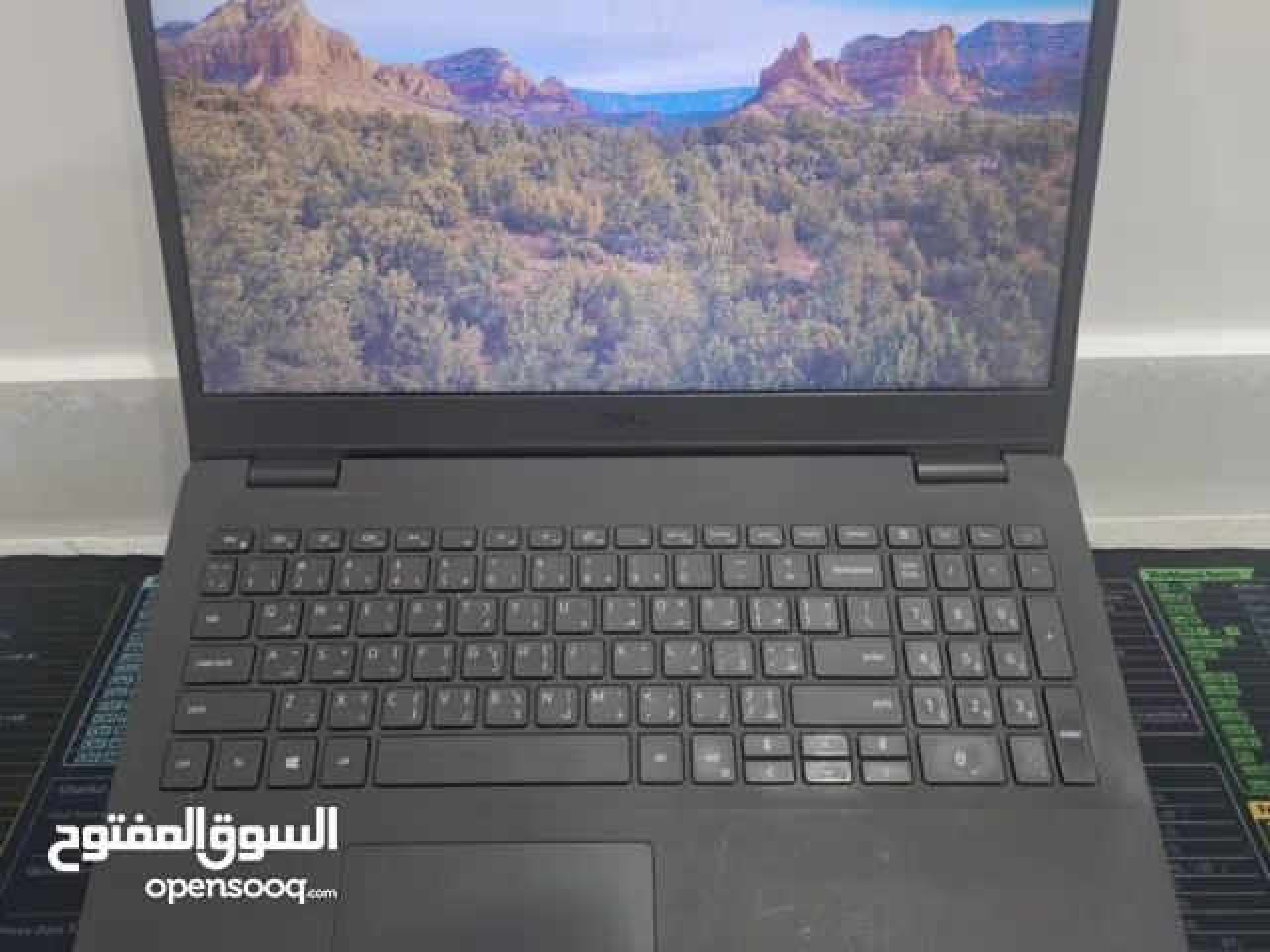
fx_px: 844
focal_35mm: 23
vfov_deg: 58.9
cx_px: 635
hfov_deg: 73.9
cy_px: 476
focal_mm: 5.54
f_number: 1.8
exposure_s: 1/33
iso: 250
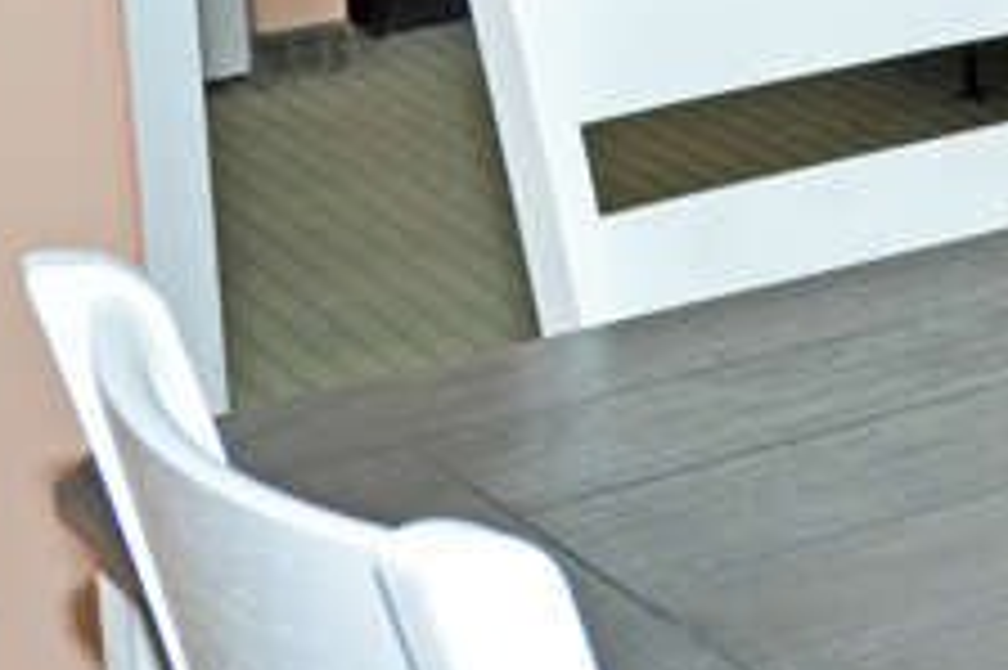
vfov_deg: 11.6
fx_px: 3162
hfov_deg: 16.0
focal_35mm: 113
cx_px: 1660
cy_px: -315
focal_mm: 22
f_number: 6.3
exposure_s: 1/160
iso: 200
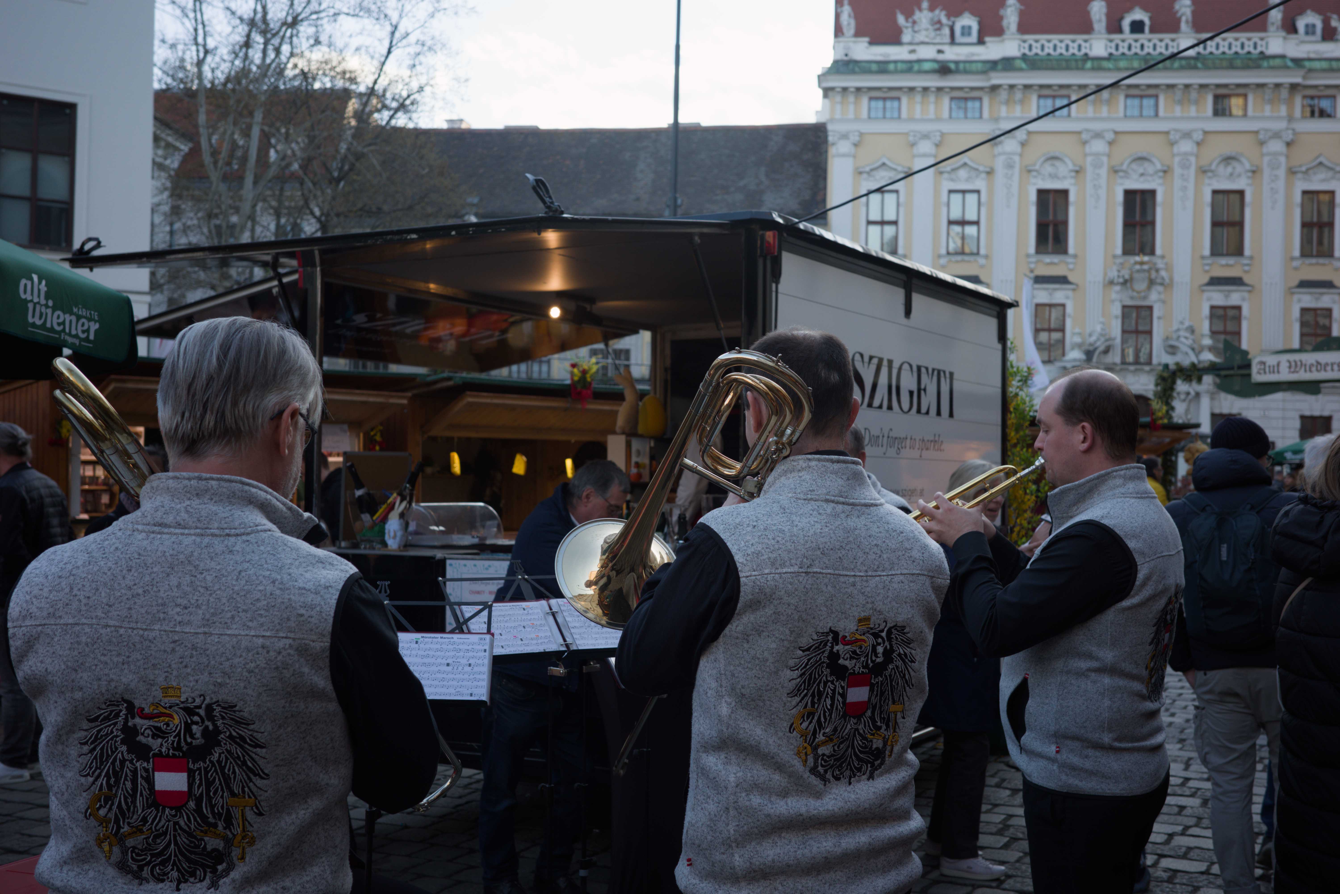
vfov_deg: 33.4
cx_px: 670
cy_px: 447
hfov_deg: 48.5
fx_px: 1489
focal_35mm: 40
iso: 100
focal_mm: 26
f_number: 4
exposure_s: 1/125
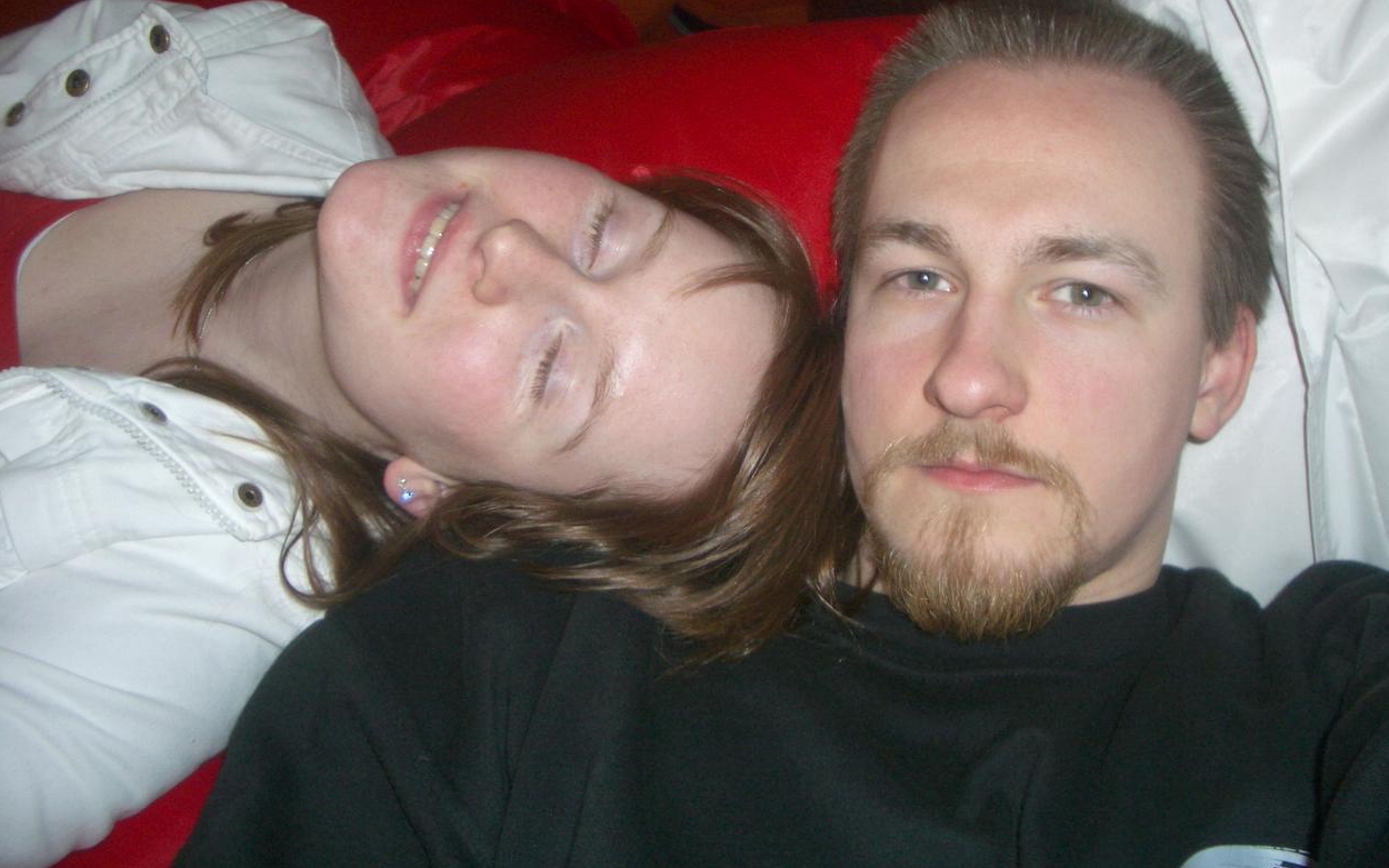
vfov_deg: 33.5
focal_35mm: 38
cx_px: 708
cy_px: 372
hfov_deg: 51.5
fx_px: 1438
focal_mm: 5.8
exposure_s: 1/60
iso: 100
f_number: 2.6
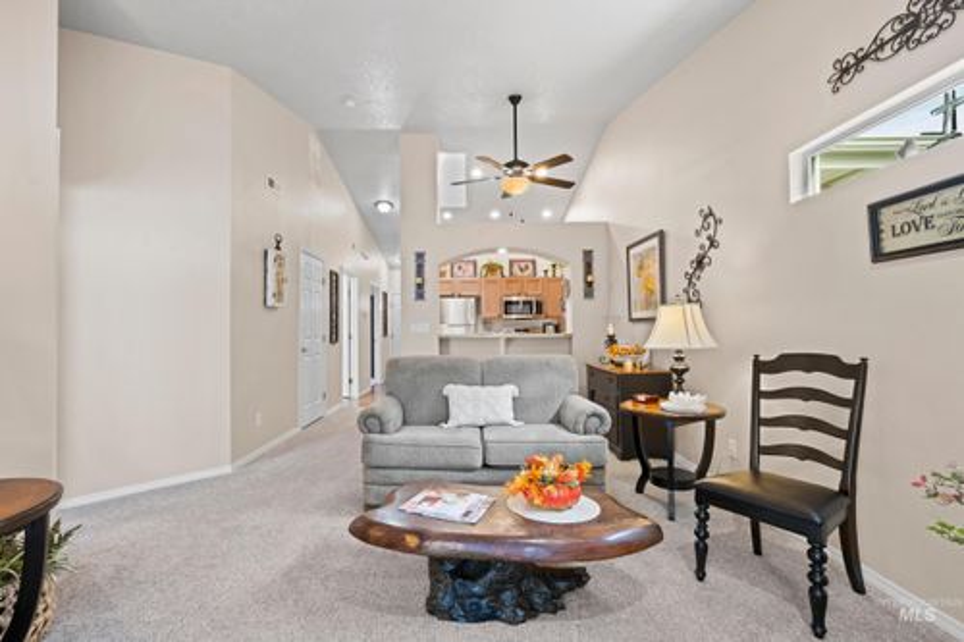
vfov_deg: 73.7
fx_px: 428
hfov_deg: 96.8
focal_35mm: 16
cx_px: 482
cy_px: 321
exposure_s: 3
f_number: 9
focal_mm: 16
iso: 100
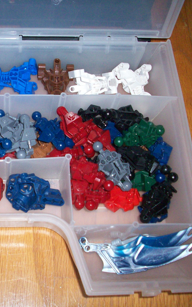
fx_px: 444
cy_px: 153
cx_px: 14
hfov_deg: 23.7
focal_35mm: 53
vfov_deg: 38.2
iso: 160
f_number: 2.8
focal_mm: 6.2
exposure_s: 1/64
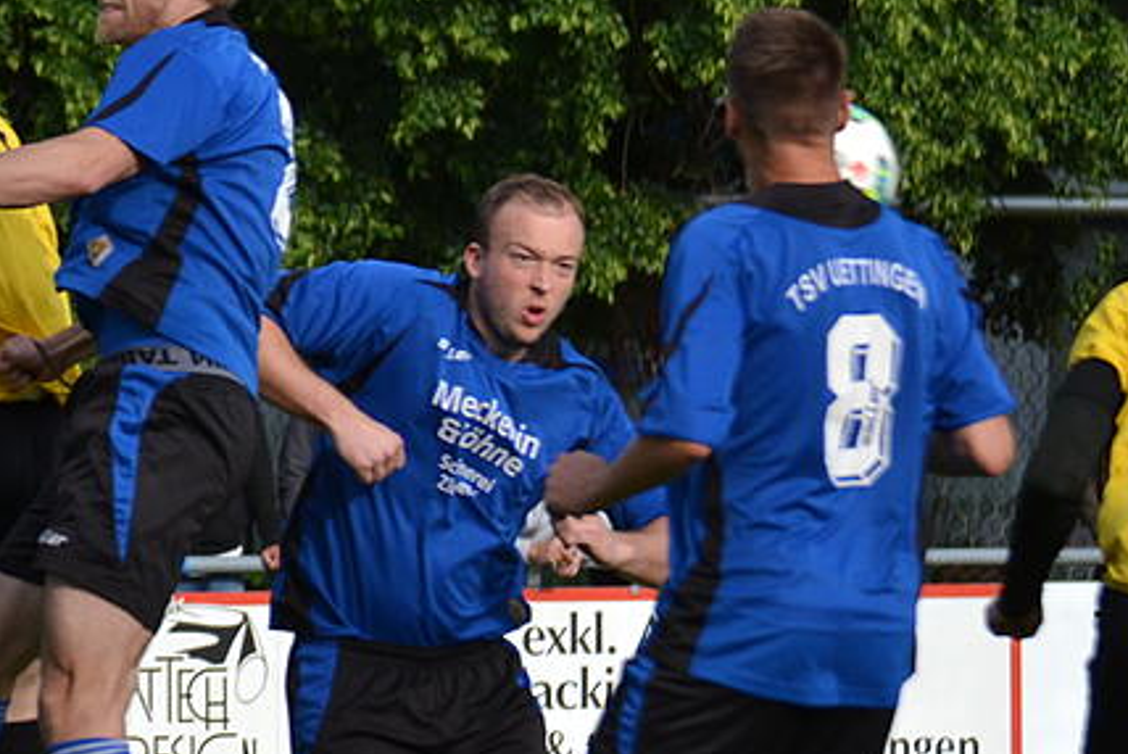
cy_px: 414
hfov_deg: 3.8
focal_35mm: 548
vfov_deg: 2.5
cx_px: -16
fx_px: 17190
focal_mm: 145
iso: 400
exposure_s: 1/1000
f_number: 4.8
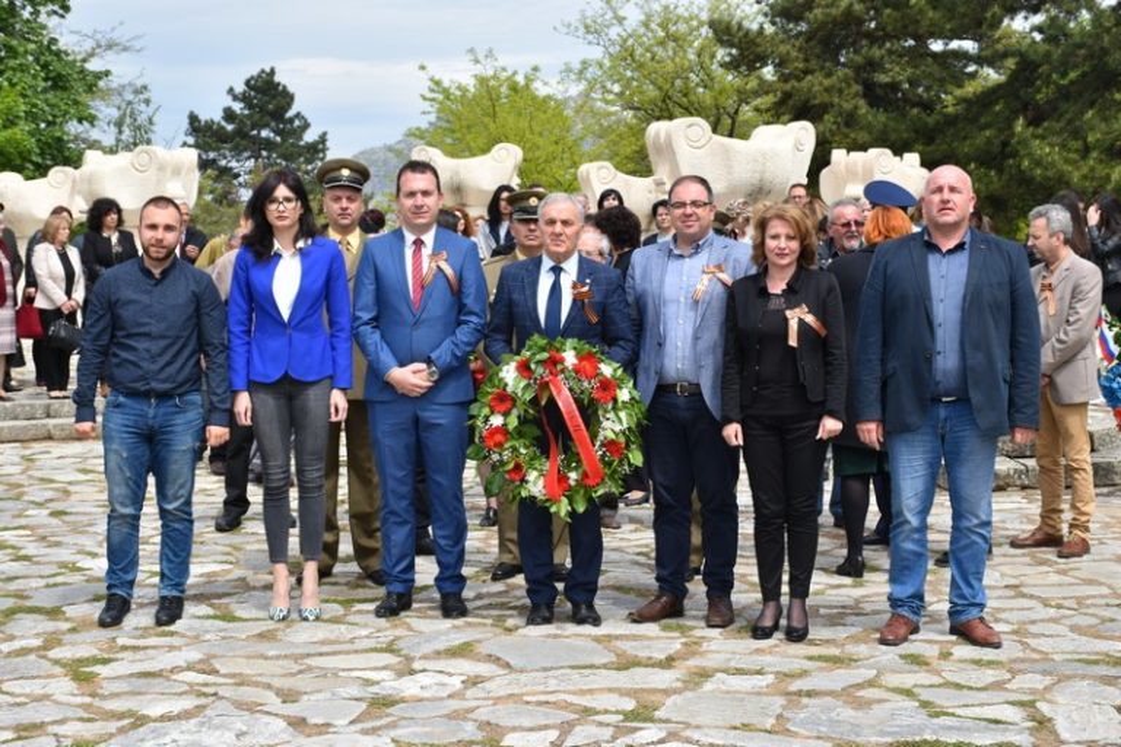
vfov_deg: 21.6
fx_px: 1962
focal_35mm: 63
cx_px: 560
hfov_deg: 31.9
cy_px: 374
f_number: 10
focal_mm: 42
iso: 200
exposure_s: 1/400
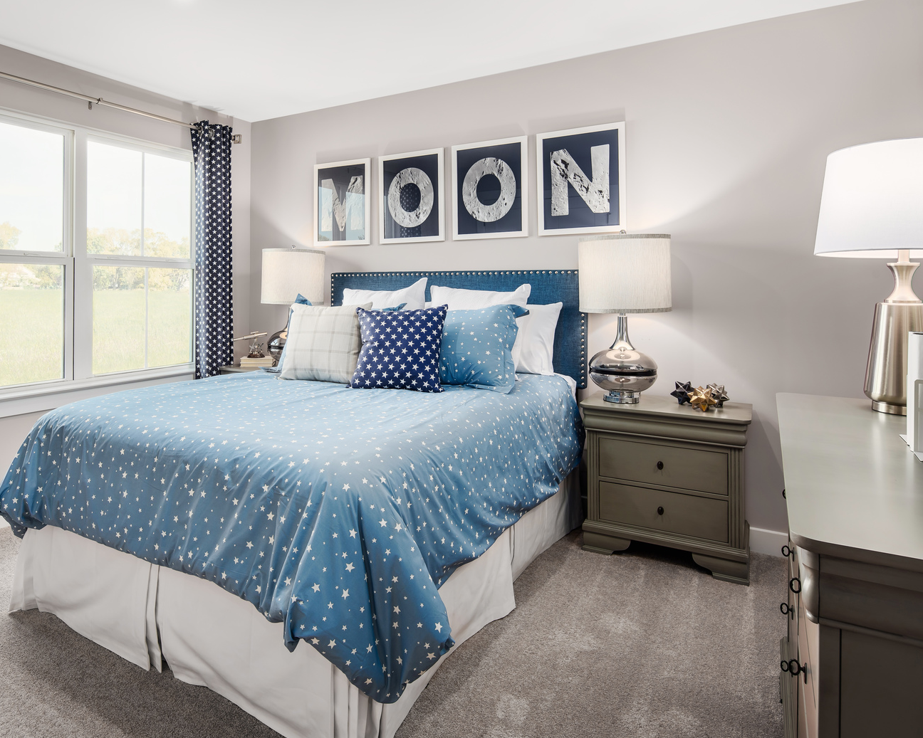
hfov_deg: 74.2
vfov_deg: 63.1
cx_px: 368
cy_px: 378
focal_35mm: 22
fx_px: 601
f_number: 9
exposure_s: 1/250
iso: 200
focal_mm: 19
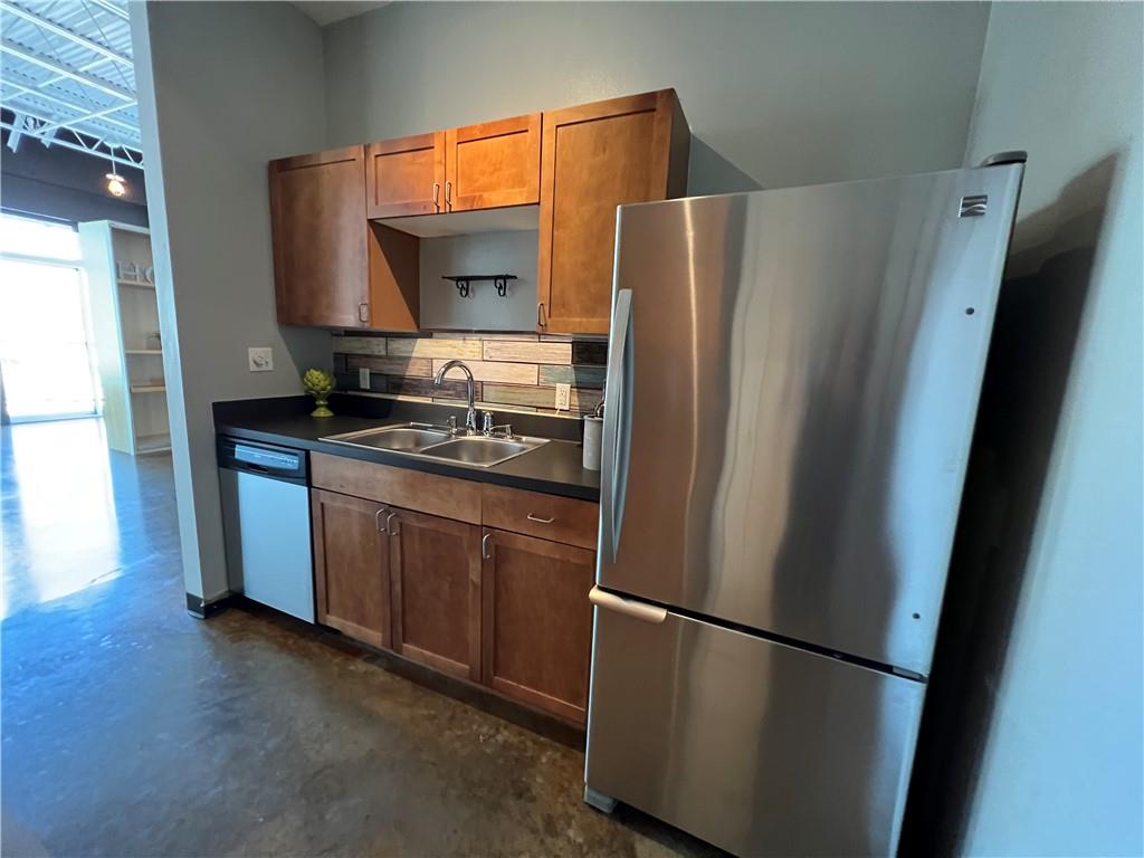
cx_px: 572
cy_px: 429
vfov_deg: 89.9
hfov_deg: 106.2
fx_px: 430
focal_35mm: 13
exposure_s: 1/40
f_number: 1.8
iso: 640
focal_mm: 1.57
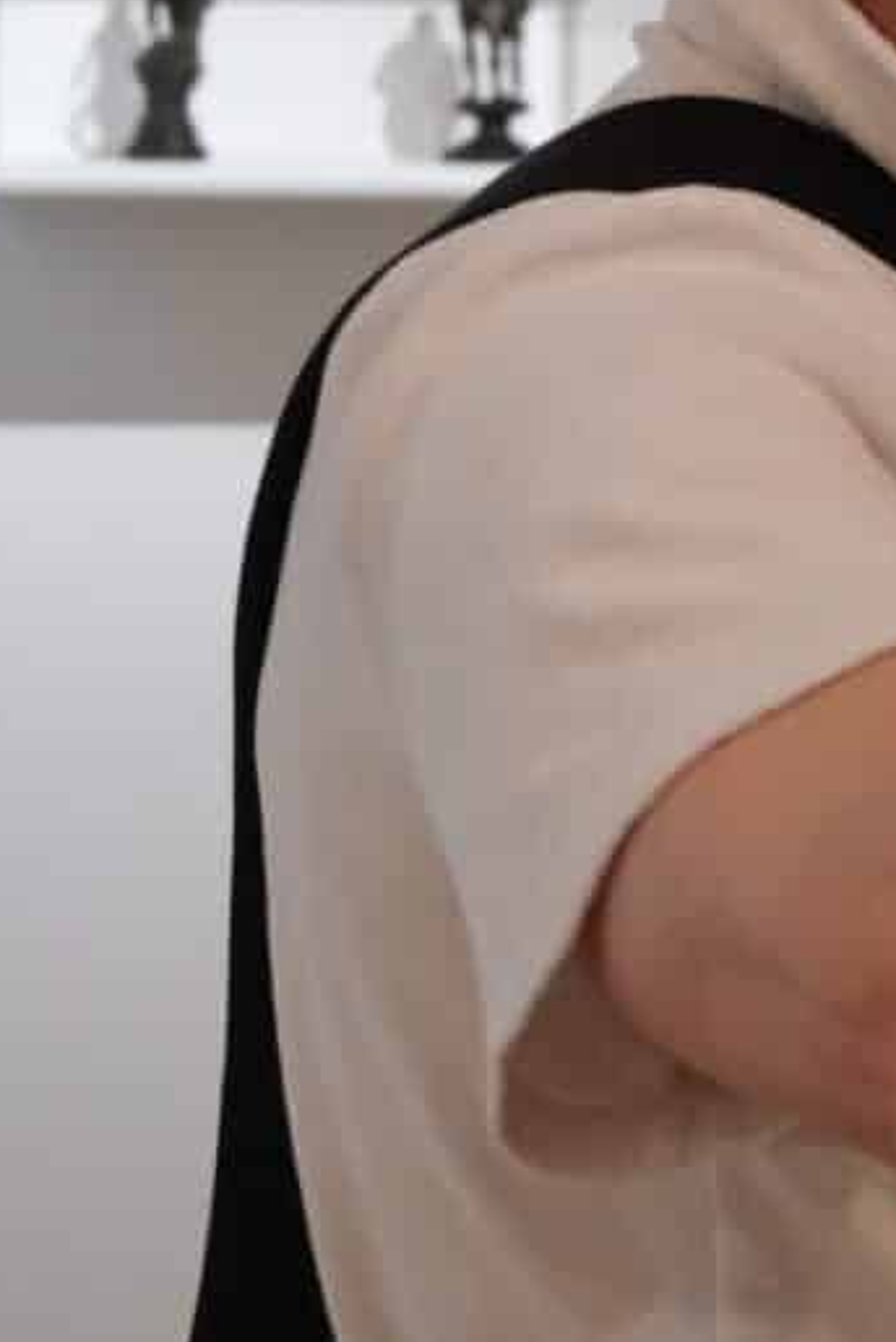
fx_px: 5741
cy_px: 115
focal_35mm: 154
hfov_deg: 8.8
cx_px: 1159
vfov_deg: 13.2
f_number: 4
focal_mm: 32.5
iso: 5000
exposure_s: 1/50
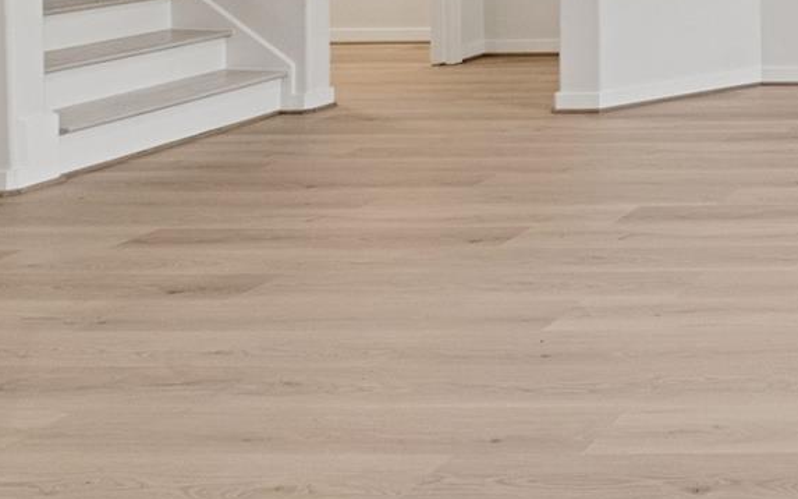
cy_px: -160
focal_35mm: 51
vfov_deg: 22.5
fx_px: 1109
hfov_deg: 27.4
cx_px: 1198
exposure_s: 1/15
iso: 500
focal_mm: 14
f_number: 8
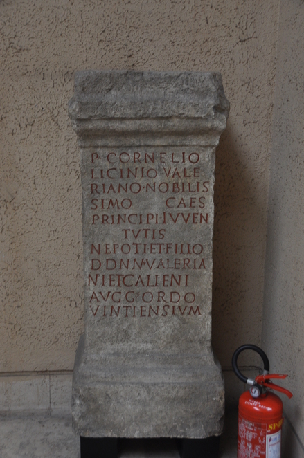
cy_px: 229
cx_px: 152
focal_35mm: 48
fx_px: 610
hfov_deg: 28.0
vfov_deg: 41.2
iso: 640
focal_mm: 32
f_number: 4
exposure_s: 1/25
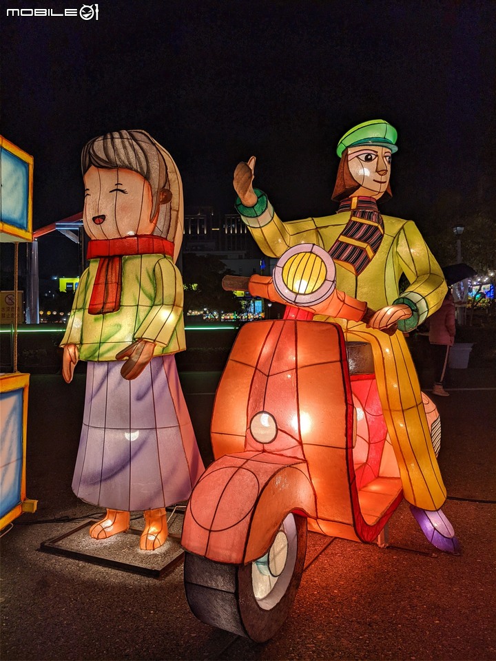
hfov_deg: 53.1
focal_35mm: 26
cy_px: 330
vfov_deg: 67.3
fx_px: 497
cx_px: 248
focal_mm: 4.75
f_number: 1.75
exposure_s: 1/100
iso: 136
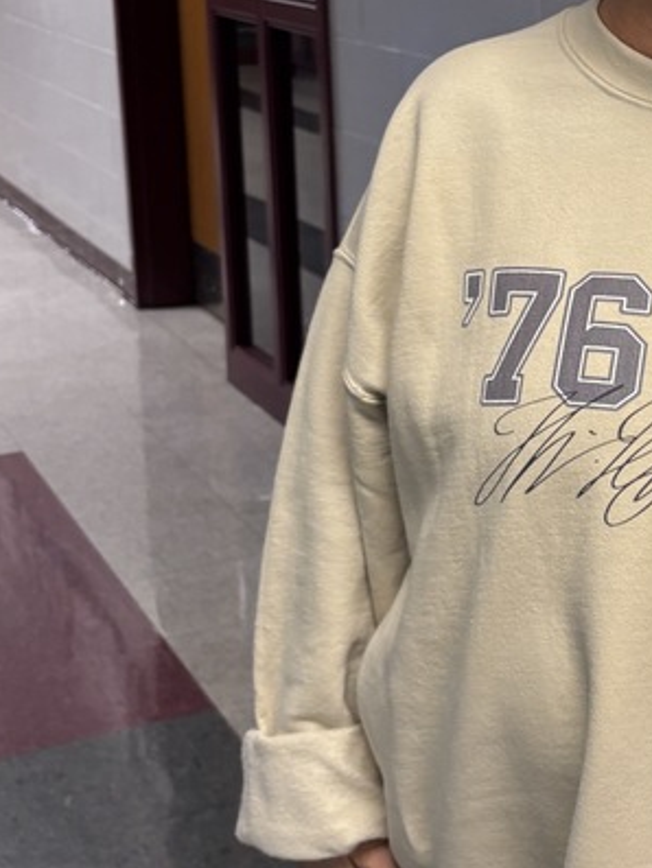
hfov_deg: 21.1
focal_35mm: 67
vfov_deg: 28.8
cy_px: 310
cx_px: 680
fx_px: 1682
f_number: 1.6
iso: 160
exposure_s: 1/60
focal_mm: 5.96
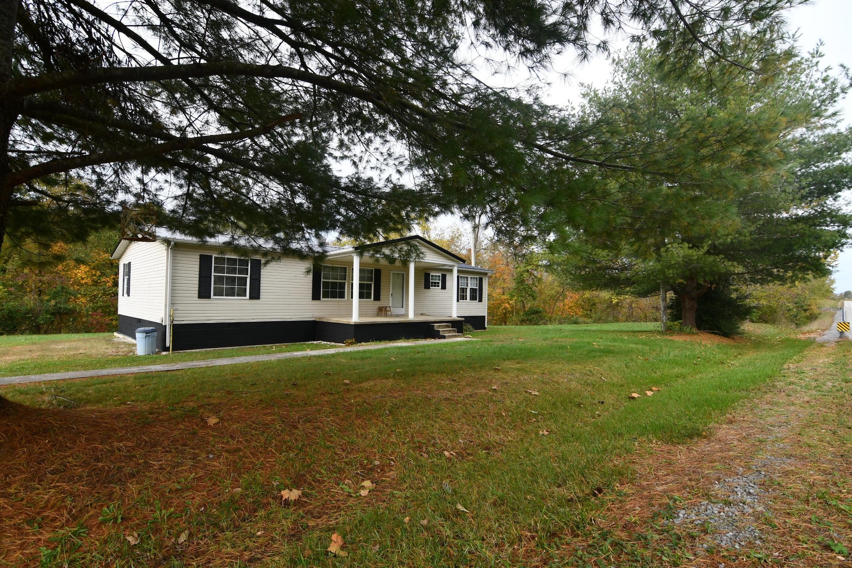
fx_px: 379
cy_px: 284
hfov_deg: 96.7
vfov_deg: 73.7
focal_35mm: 16
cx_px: 426
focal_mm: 11
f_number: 5.6
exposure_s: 1/250
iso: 250
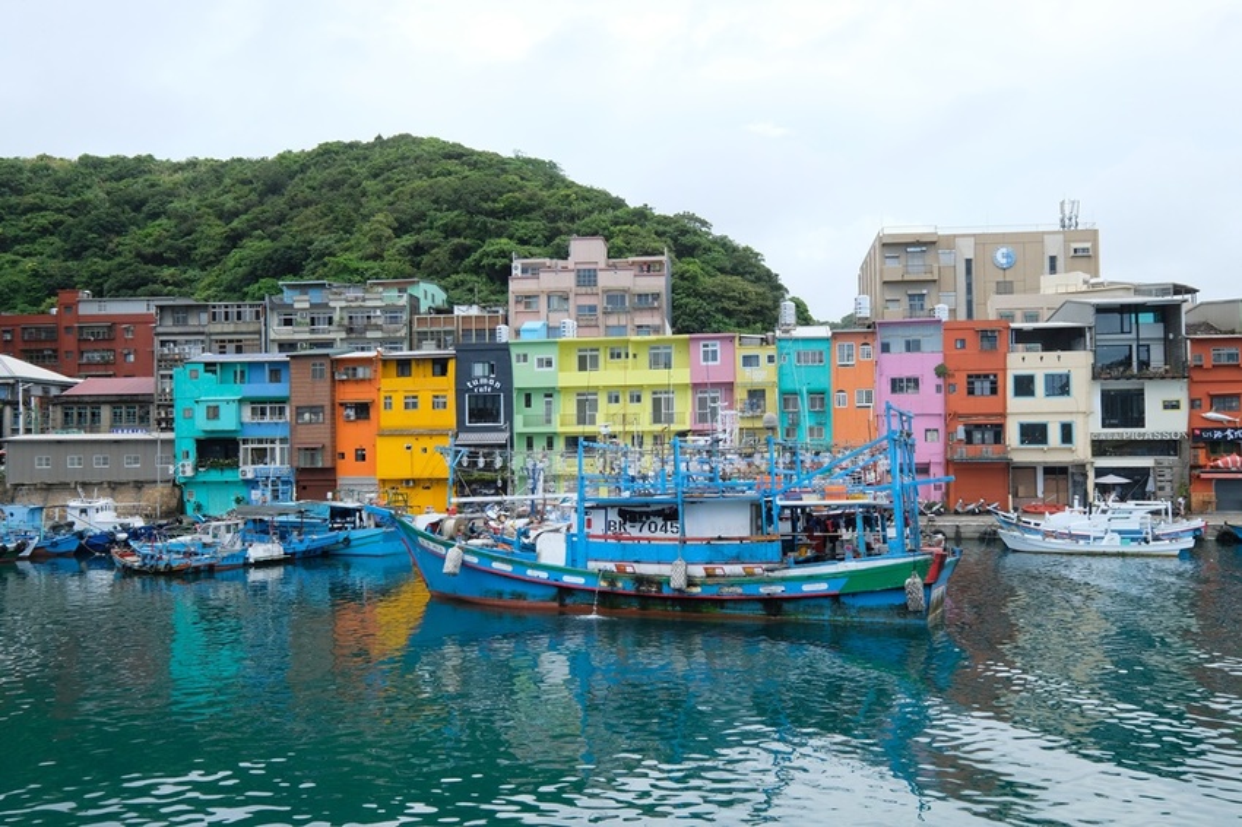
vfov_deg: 39.9
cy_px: 414
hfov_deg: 57.2
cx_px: 621
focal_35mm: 33
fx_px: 1138
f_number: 8
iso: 400
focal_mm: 21.9
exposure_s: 1/250
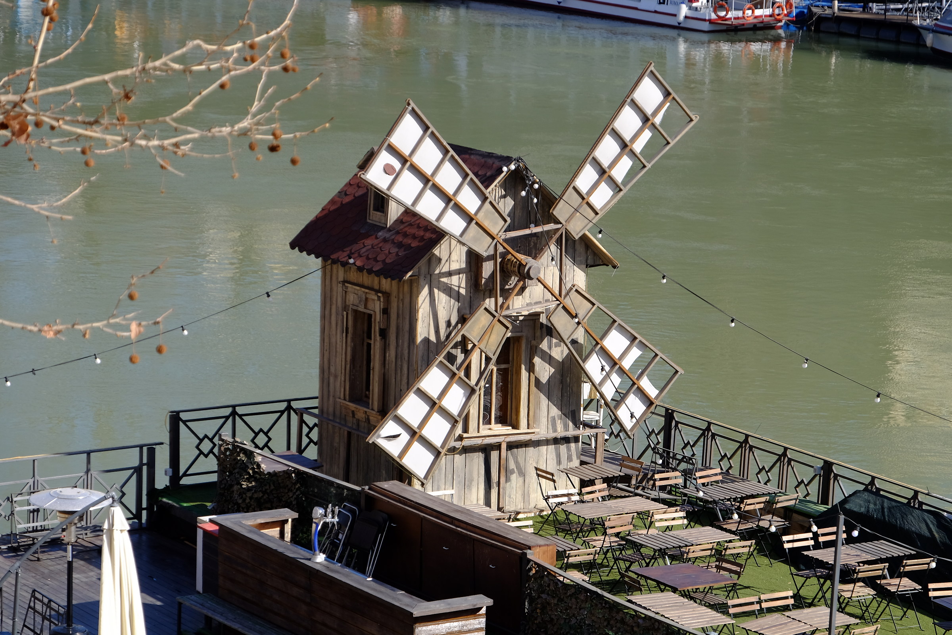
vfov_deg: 10.4
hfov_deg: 15.5
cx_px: 476
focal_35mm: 132
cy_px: 318
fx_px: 3490
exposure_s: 1/350
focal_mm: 88.2
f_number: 6.4
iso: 200
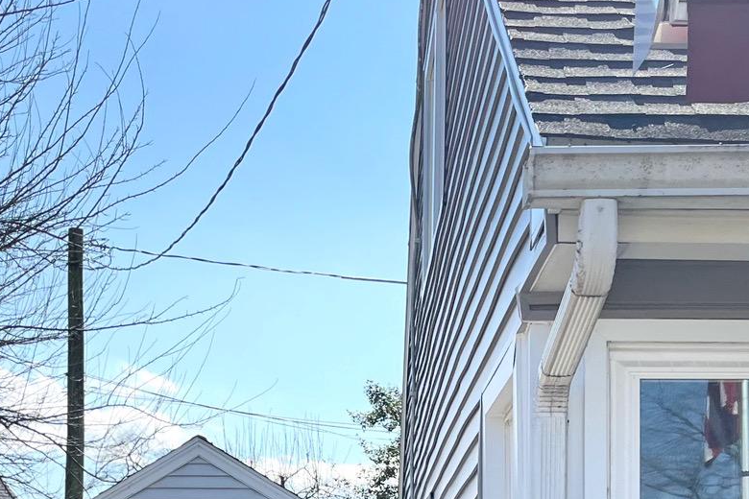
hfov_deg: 28.4
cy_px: 617
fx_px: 1477
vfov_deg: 18.1
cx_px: 325
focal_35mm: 71
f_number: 1.6
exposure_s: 1/2967
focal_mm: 5.1
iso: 50
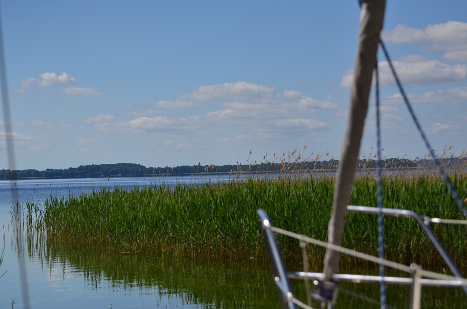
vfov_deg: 11.7
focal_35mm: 117
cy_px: 154
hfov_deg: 17.5
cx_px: 234
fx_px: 1514
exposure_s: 1/8000
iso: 400
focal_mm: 78
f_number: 4.5
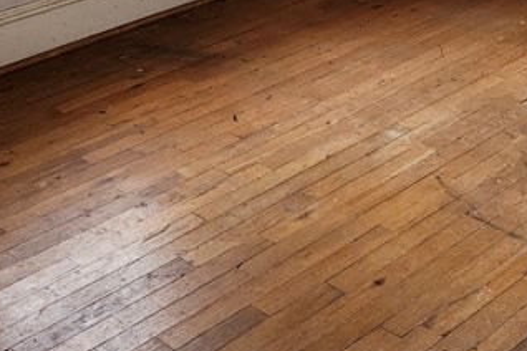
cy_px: -207
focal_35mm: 77
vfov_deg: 15.9
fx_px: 1127
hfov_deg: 26.1
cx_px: 358
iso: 125
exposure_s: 1/180
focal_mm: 5.54
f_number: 1.8
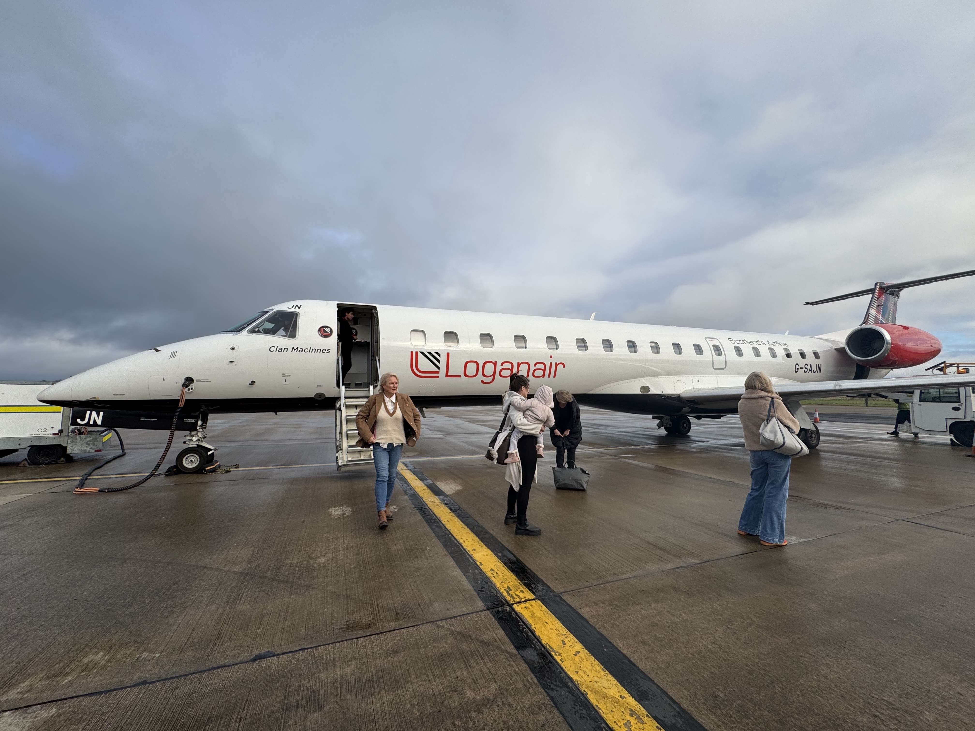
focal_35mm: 14
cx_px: 488
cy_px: 366
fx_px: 394
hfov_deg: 102.1
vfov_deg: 85.7
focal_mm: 2.22
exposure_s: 1/1449
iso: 50
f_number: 2.2
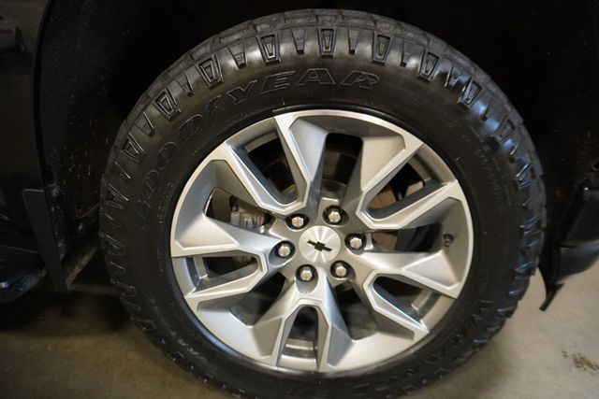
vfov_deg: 53.2
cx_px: 300
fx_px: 399
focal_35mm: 24
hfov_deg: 73.7
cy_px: 200
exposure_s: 1/100
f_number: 3.5
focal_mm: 16
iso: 6400
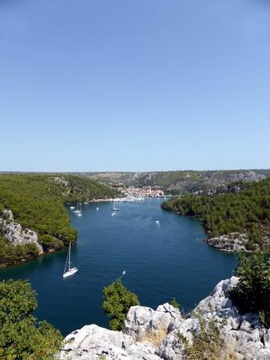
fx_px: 250
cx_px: 135
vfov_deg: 71.6
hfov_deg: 56.8
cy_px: 180
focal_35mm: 24
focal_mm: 4.3
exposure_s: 1/1300
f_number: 3.3
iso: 100
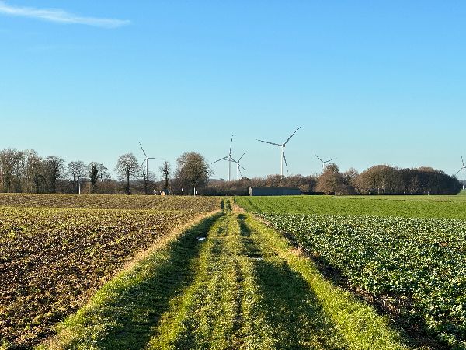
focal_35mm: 77
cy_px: 175
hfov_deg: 25.3
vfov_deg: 19.1
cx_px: 233
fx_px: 1037
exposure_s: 1/424
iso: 32
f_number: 2.8
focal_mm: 9
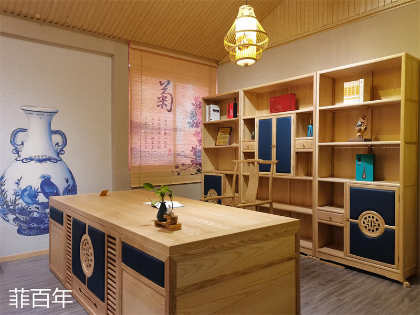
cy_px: 158
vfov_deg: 53.1
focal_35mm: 26
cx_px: 210
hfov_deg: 67.3
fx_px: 315
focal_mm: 5.58
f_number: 1.8
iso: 200
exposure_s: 1/50
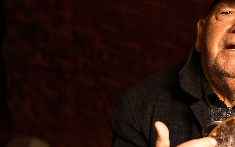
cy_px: 104
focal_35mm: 129
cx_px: 181
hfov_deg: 16.1
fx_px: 826
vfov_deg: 10.2
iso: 250
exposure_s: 1/320
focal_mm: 33
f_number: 1.4
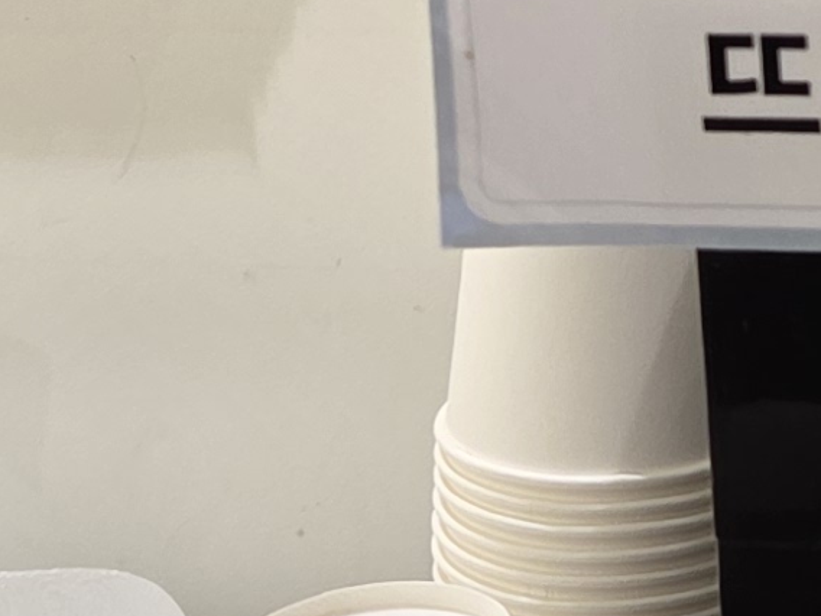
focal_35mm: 162
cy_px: -363
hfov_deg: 11.7
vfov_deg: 8.9
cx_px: 1198
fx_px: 3842
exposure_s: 1/120
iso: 125
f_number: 1.8
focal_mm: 5.4
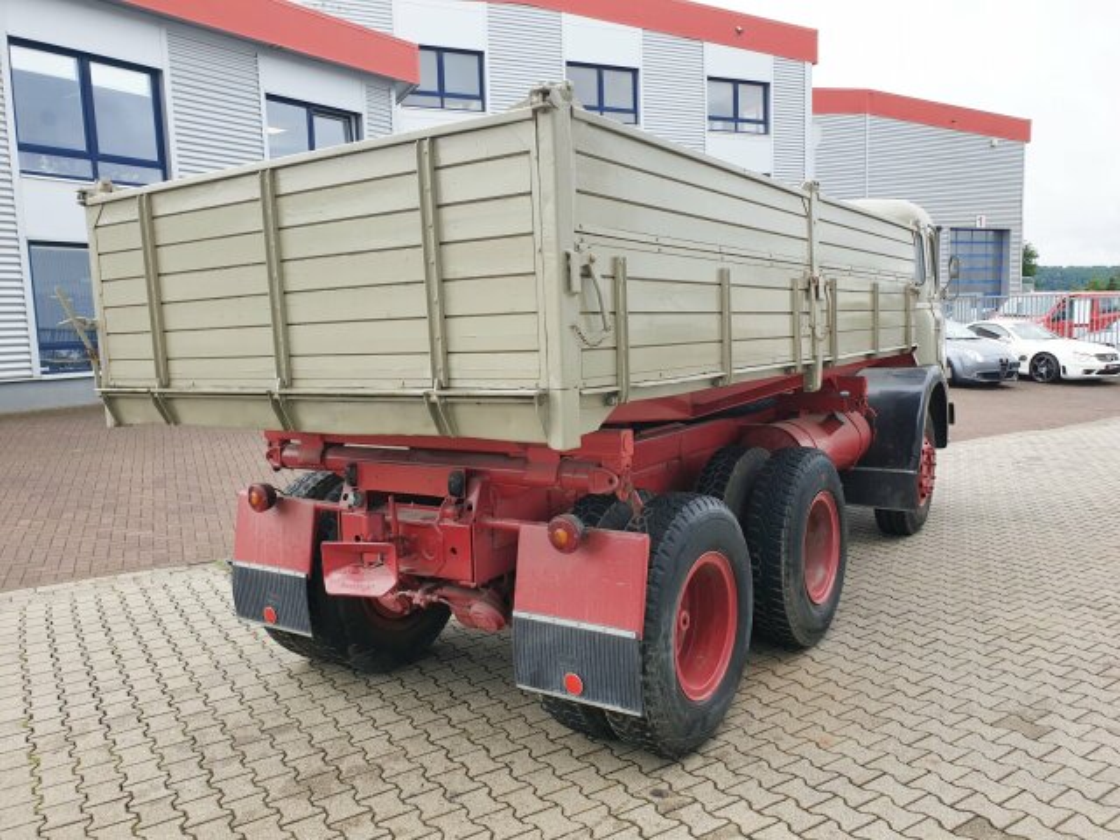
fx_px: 841
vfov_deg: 53.1
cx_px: 560
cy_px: 420
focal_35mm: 26
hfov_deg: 67.3
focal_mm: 4.3
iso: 50
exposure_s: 1/759
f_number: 2.4
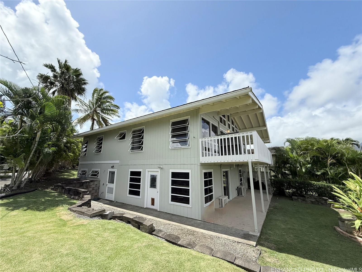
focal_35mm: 14
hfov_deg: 102.1
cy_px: 136
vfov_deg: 85.7
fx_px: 146
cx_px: 181
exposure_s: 1/2841
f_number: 2.2
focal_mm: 2.22
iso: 64
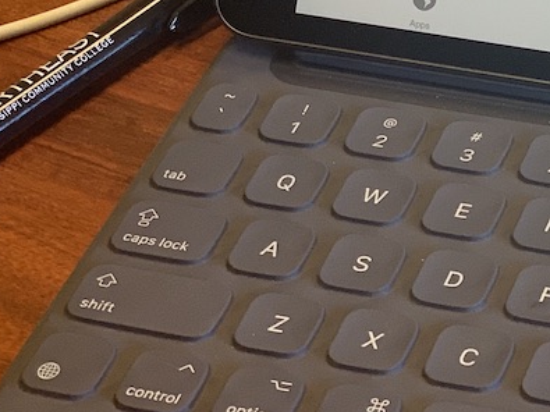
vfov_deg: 9.2
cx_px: 681
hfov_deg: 12.2
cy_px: -164
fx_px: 2510
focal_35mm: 158
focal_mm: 6
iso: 80
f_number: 2.4
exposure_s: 1/60
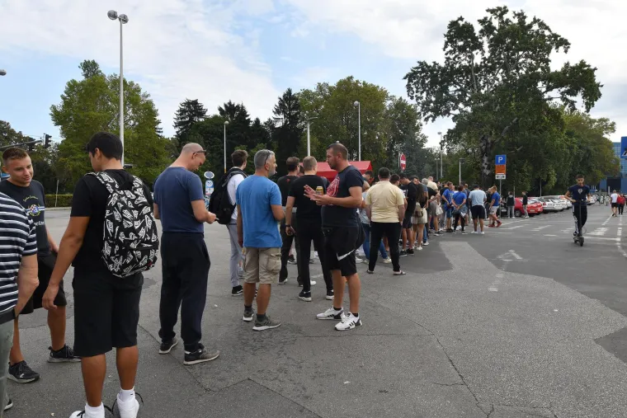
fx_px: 418
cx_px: 314
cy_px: 209
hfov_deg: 73.7
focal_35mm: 24
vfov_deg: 53.2
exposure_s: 1/400
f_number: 16
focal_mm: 24
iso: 640
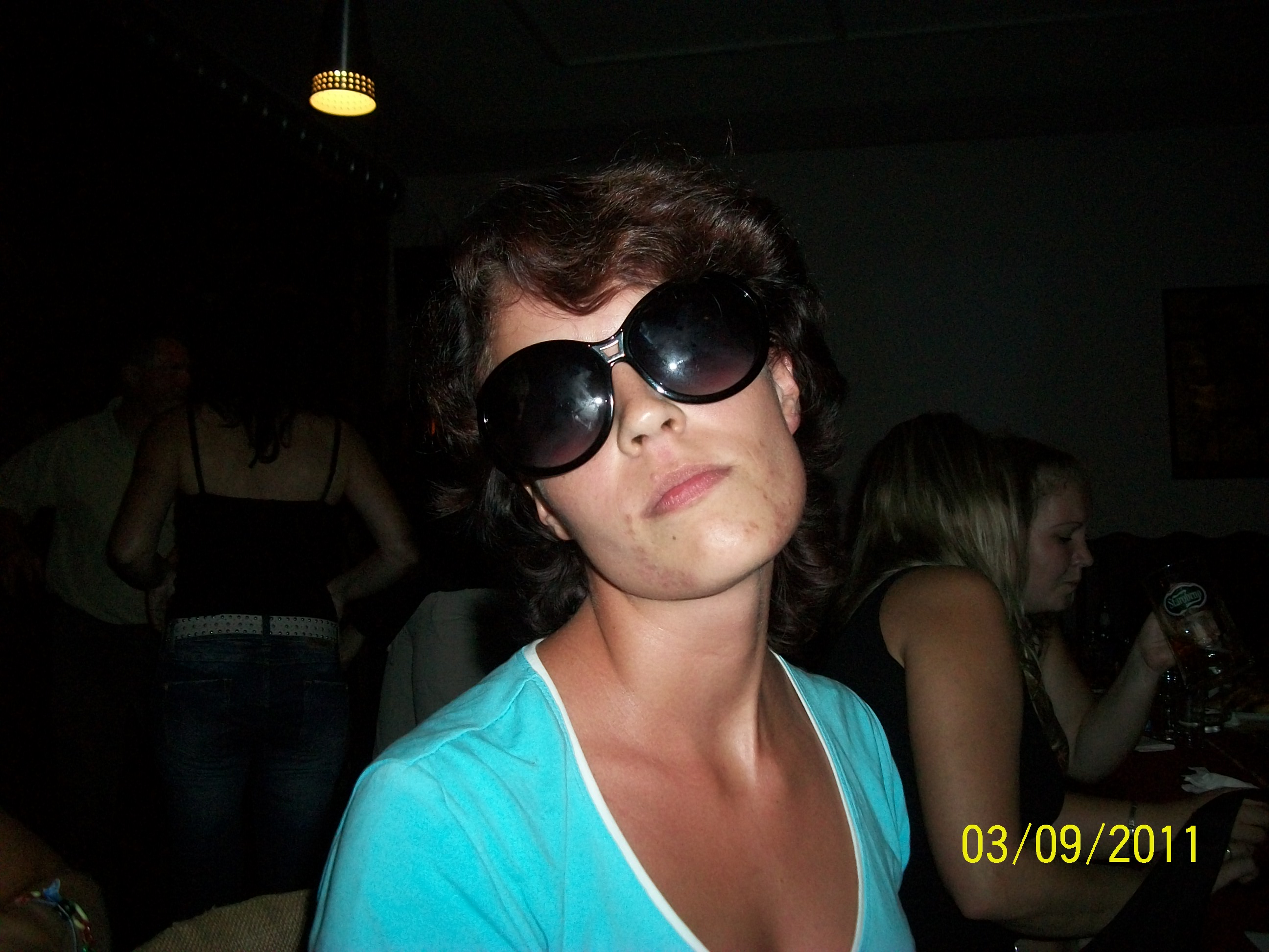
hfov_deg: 56.8
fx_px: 1173
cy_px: 476
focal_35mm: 32
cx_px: 634
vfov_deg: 44.2
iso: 200
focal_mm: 5.7
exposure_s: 1/500
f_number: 2.9
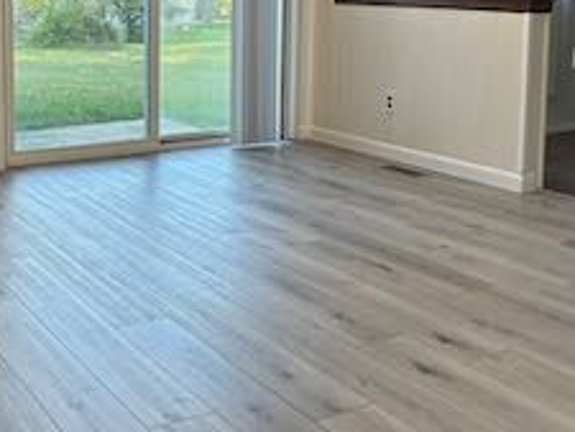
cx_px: 89
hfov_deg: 25.7
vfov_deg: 19.6
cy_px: 64
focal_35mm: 74
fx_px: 1230
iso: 125
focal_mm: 5.96
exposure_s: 1/120
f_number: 1.6
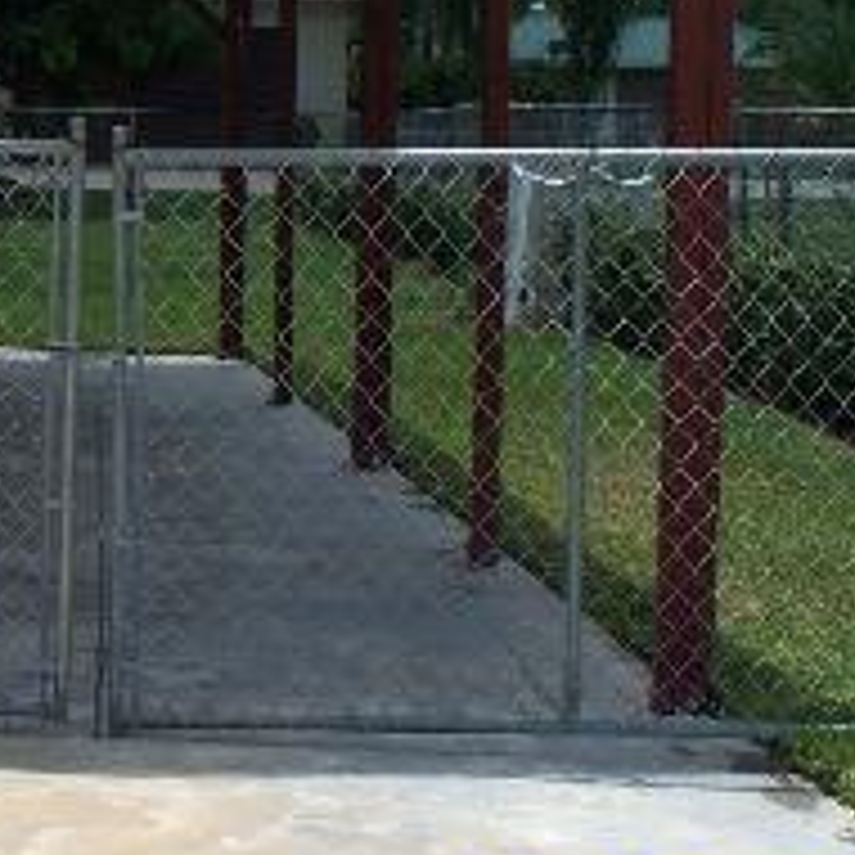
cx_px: -212
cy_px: 117
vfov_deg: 16.1
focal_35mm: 107
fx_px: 2990
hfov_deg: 15.6
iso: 64
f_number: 5
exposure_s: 1/320
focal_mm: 7.54
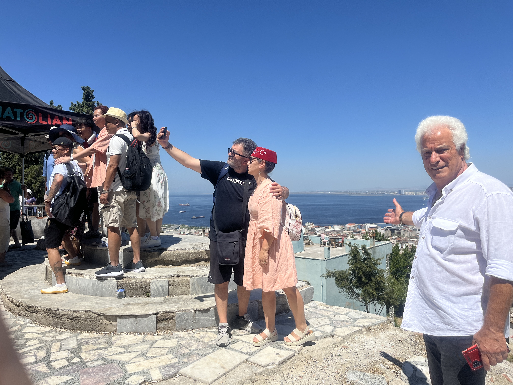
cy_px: 192
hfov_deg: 67.3
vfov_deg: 53.1
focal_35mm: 26
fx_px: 385
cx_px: 256
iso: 50
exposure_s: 1/4651
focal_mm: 5.1
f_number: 1.6
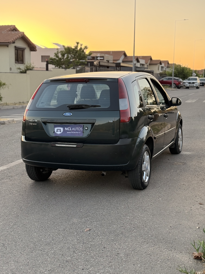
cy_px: 137
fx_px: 379
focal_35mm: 48
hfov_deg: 30.3
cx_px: 102
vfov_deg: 39.7
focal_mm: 6.76
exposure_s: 1/260
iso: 80
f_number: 1.78
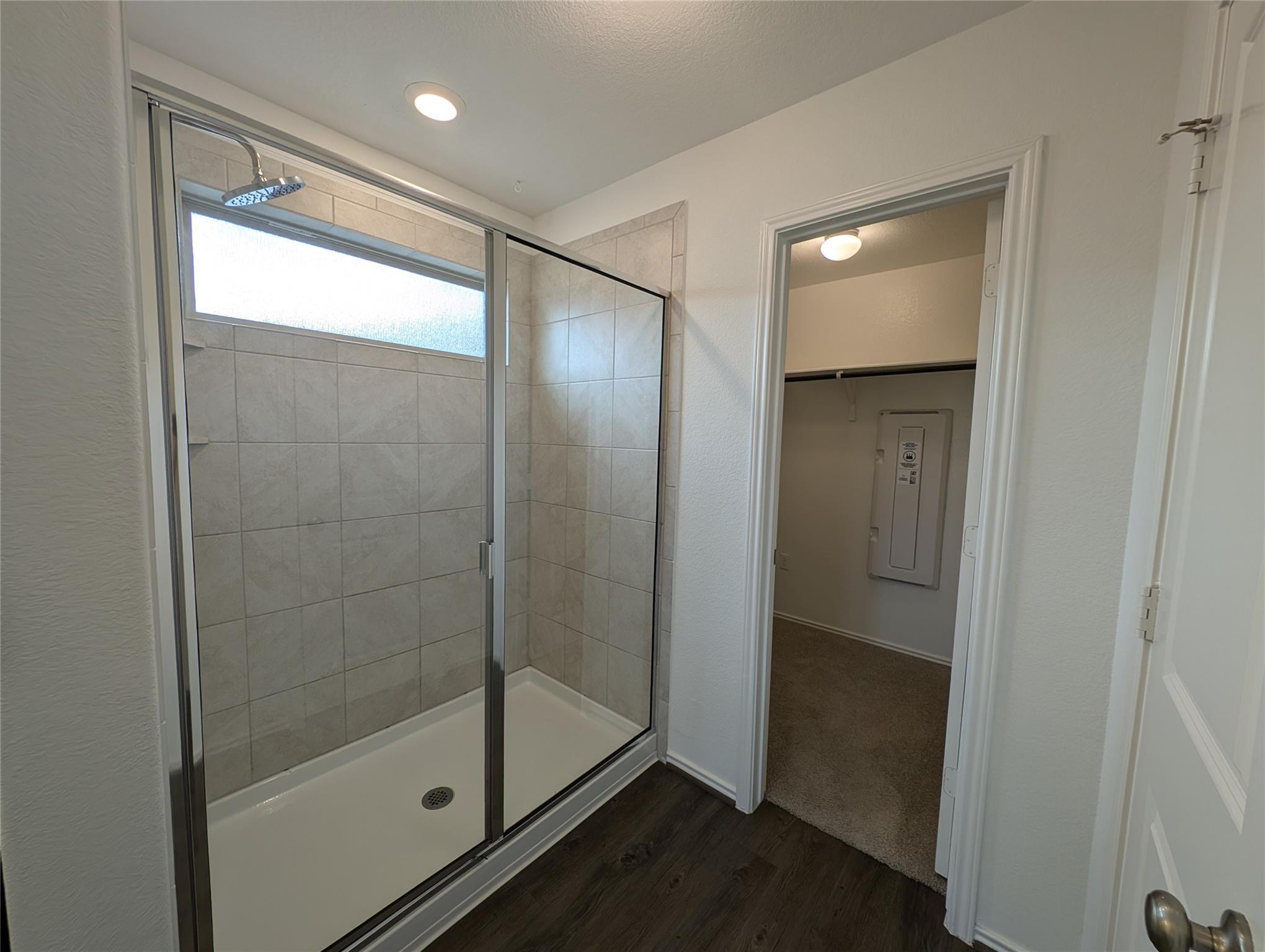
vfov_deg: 94.6
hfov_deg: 110.5
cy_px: 476
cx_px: 632
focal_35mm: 12
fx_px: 439
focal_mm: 2.23
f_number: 1.95
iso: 47
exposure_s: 1/120
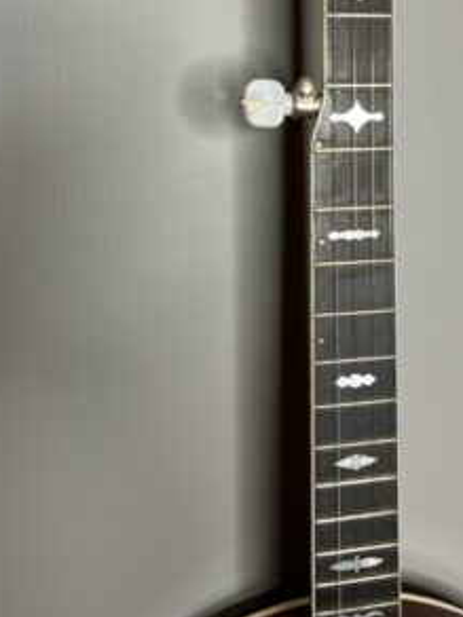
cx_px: 307
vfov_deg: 48.0
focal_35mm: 38
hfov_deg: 37.3
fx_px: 678
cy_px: 195
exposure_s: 1/60
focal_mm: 5.1
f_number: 1.6
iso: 64
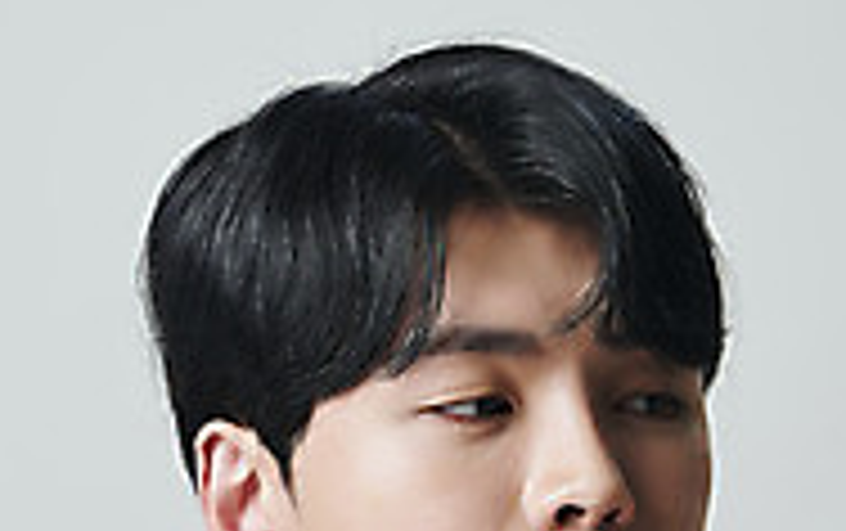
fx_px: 9003
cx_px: 299
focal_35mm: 390
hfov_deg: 5.4
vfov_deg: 3.4
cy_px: 315
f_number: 7.1
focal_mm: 180
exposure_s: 1/125
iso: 64
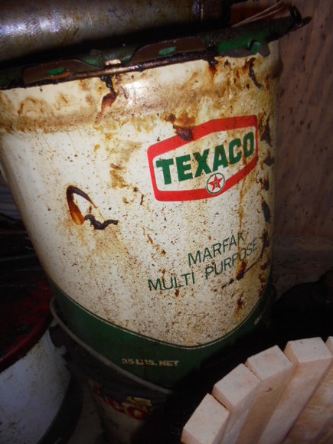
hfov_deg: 53.1
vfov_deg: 67.3
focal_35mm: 26
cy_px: 222
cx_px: 166
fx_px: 333
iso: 100
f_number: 3.5
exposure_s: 1/30
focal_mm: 4.6
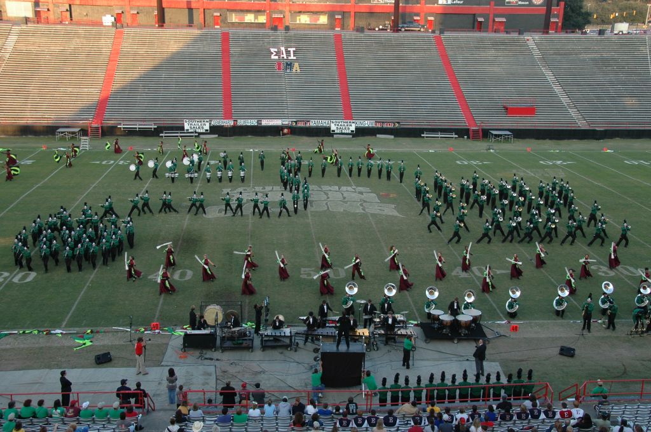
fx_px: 731
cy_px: 216
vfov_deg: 32.9
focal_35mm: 40
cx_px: 326
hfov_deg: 48.0
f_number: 5.6
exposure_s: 1/125
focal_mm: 27
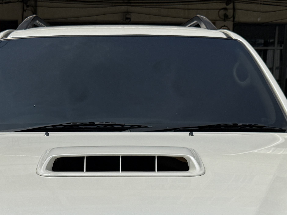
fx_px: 605
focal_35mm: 73
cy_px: 264
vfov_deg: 18.9
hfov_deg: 26.6
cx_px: 118
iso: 80
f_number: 1.78
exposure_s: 1/11905
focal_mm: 6.76
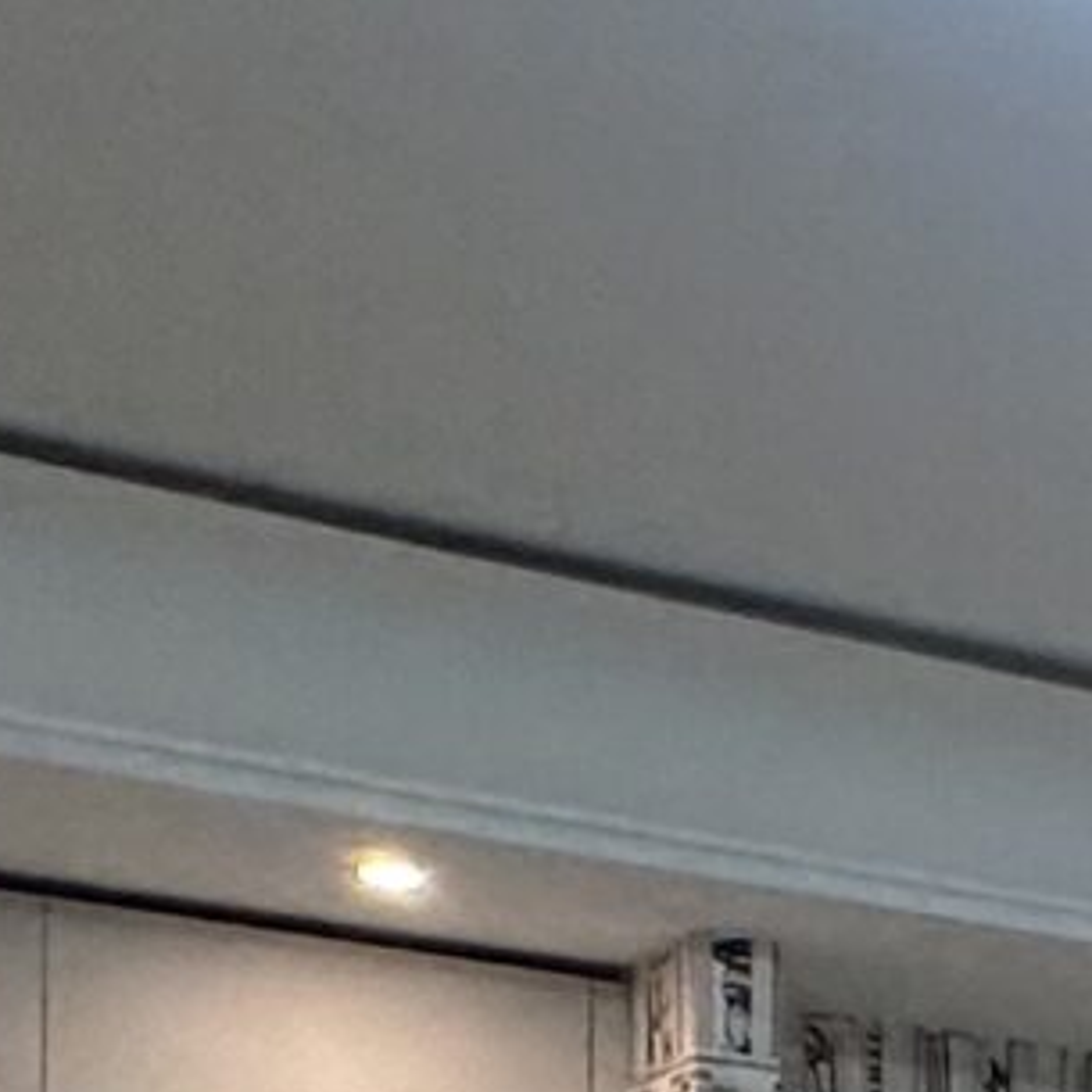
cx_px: 2585
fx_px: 3712
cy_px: 1887
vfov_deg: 14.9
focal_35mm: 104
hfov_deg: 12.9
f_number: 2.2
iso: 125
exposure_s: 1/100
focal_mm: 2.22
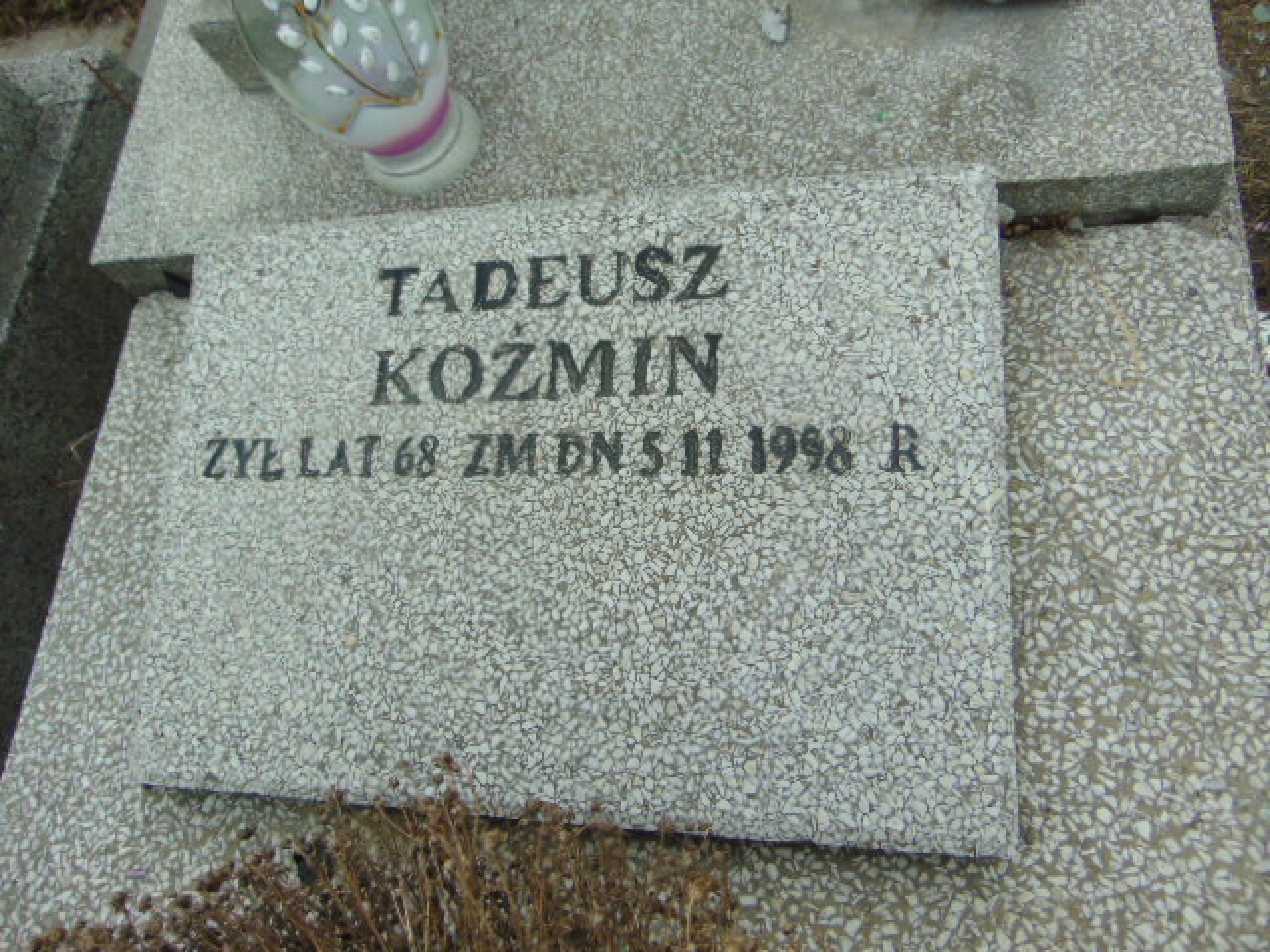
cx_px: 635
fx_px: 991
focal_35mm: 27
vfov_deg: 51.4
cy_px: 476
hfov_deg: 65.3
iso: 80
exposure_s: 1/640
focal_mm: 4.9
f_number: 3
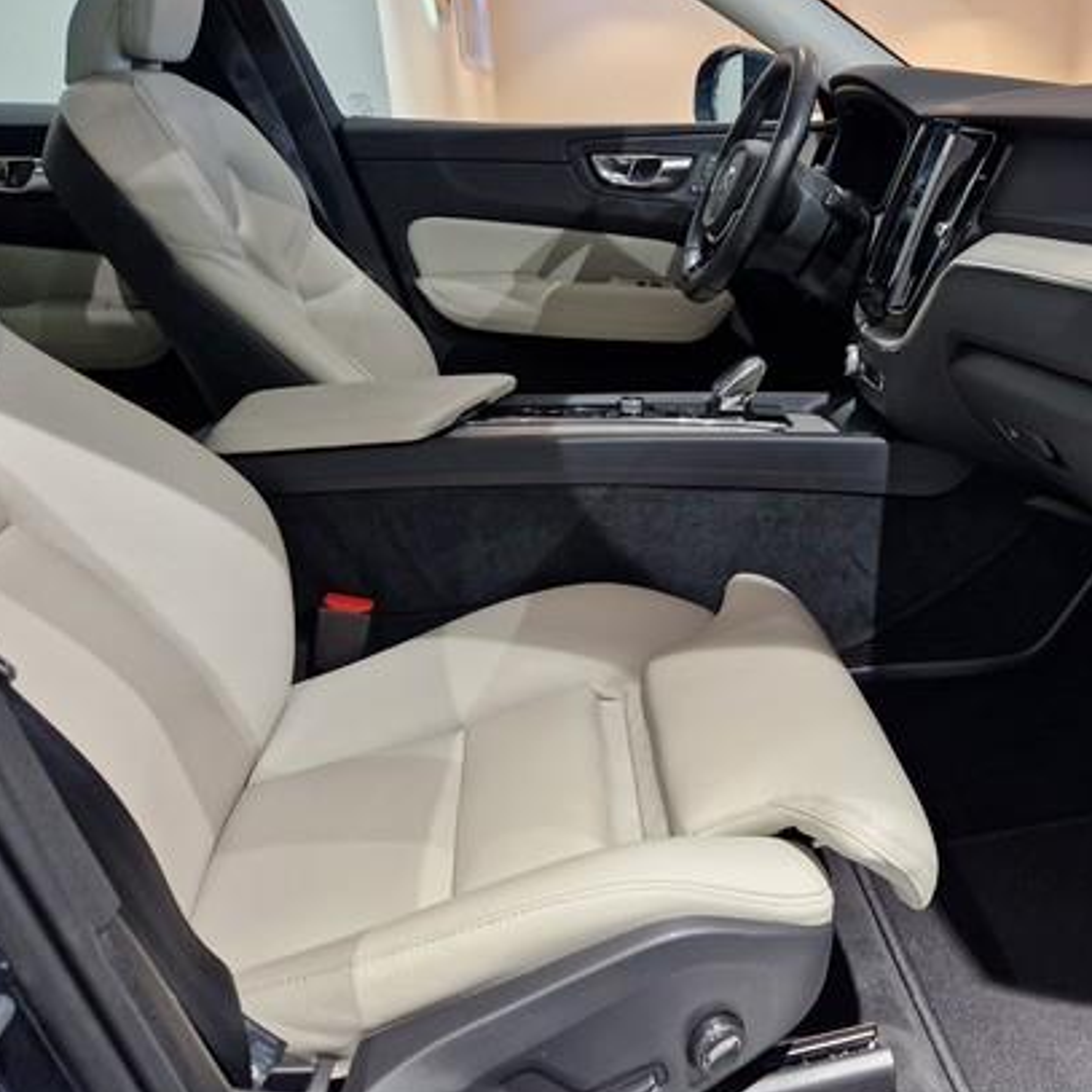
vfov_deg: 51.0
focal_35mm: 32
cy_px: 483
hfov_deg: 49.4
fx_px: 1142
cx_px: 800
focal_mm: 5.4
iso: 250
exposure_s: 1/100
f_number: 1.8
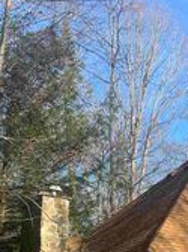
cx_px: 257
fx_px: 566
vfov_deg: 23.6
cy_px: 271
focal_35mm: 78
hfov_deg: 17.5
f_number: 1.5
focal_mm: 5.7
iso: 50
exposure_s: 1/1344
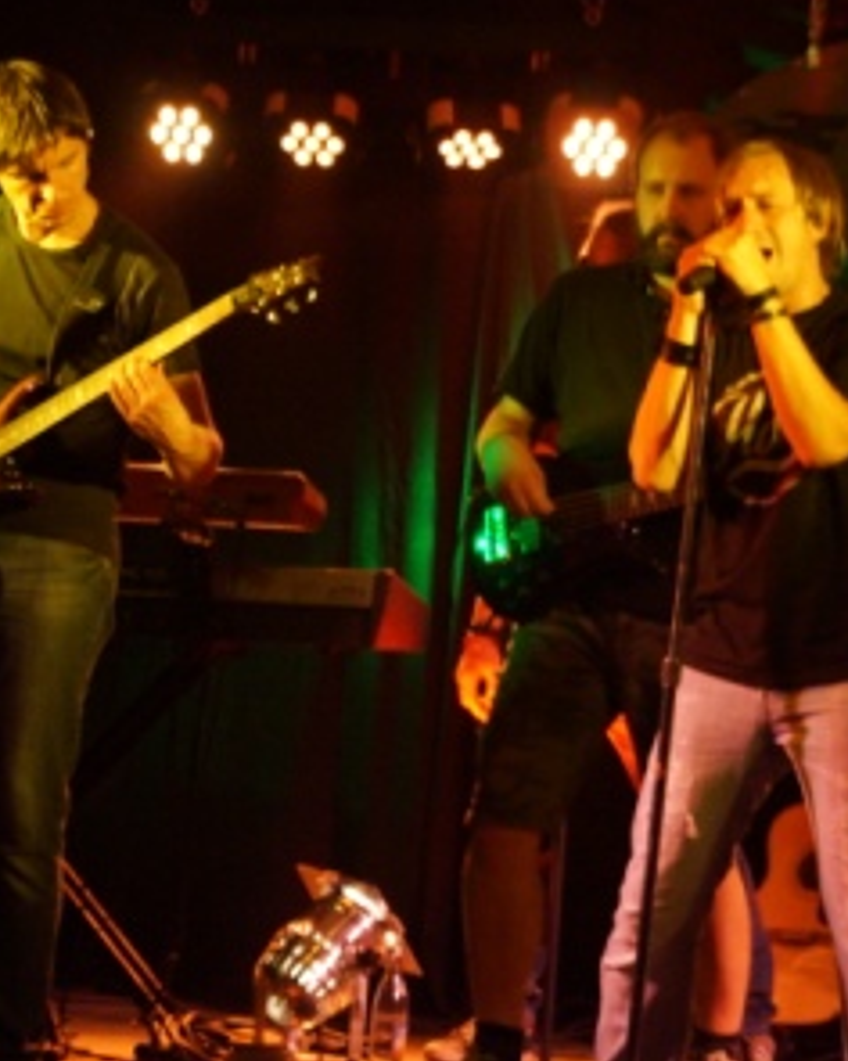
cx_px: 744
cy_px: 529
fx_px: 5365
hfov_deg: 9.0
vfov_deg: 11.3
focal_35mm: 171
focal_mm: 80
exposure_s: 1/40
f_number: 5.6
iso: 3200
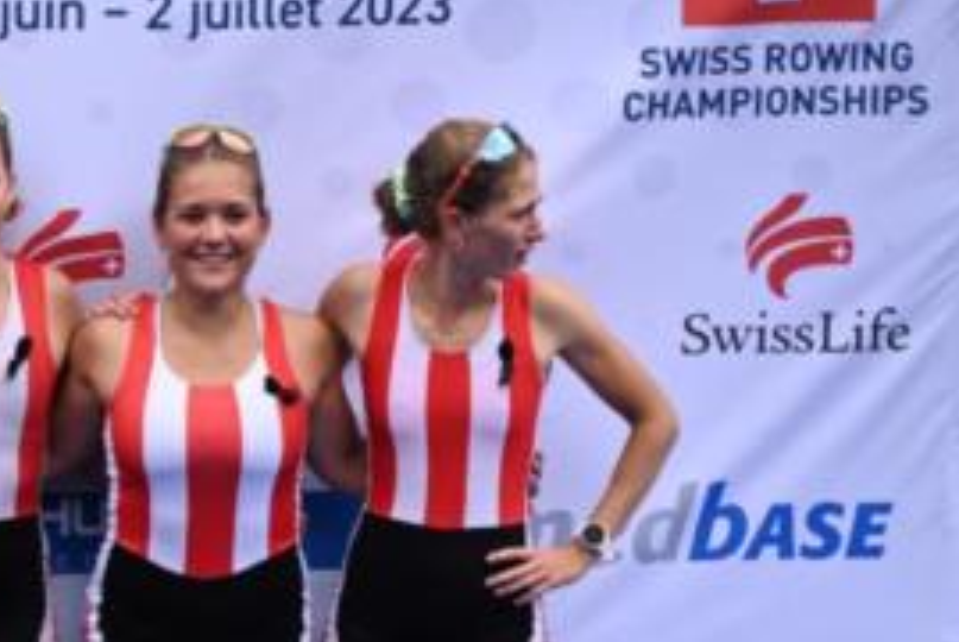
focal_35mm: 372
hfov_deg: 5.5
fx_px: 9920
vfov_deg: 3.7
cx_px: 93
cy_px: 442
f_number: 6.3
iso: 360
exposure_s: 1/500
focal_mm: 200
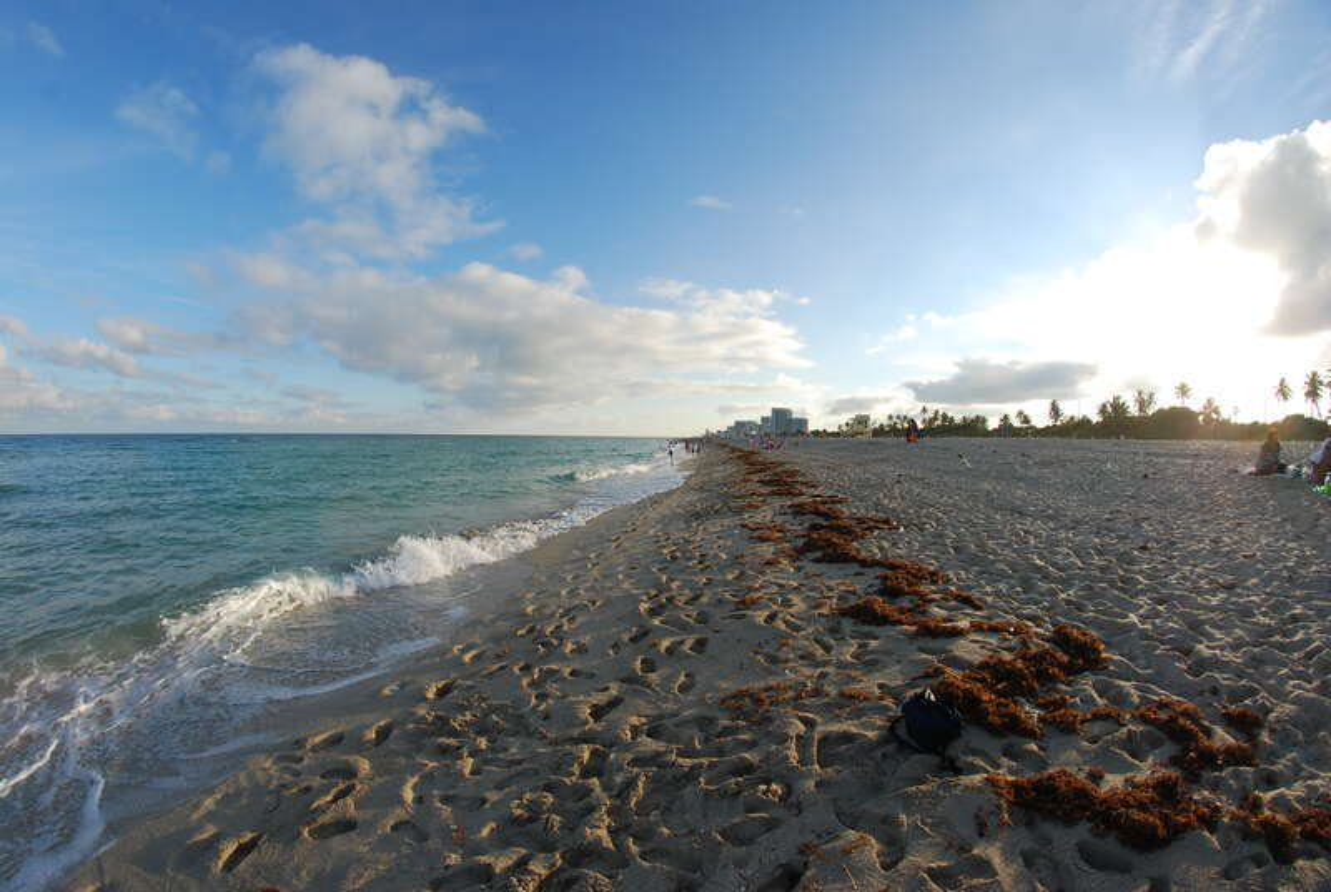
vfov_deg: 90.2
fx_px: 444
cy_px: 446
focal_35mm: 12
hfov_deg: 112.5
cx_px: 666
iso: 180
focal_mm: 8
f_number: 10
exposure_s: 1/250
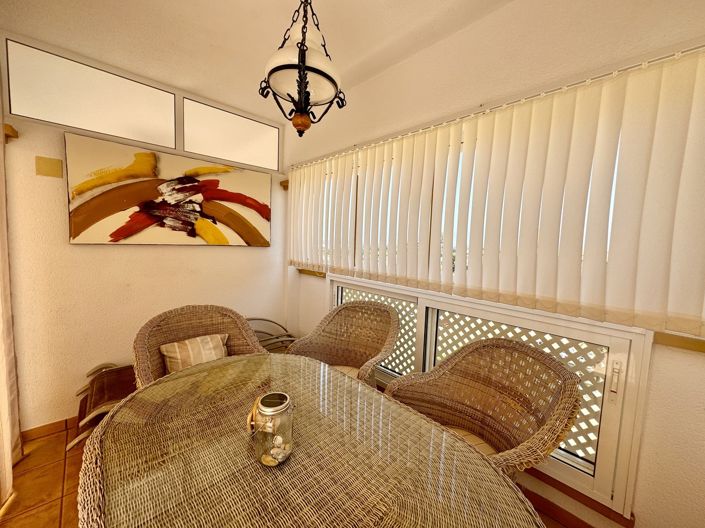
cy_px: 264
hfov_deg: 102.1
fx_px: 285
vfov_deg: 85.6
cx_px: 352
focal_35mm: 14
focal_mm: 2.22
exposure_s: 1/727
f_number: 2.2
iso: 40
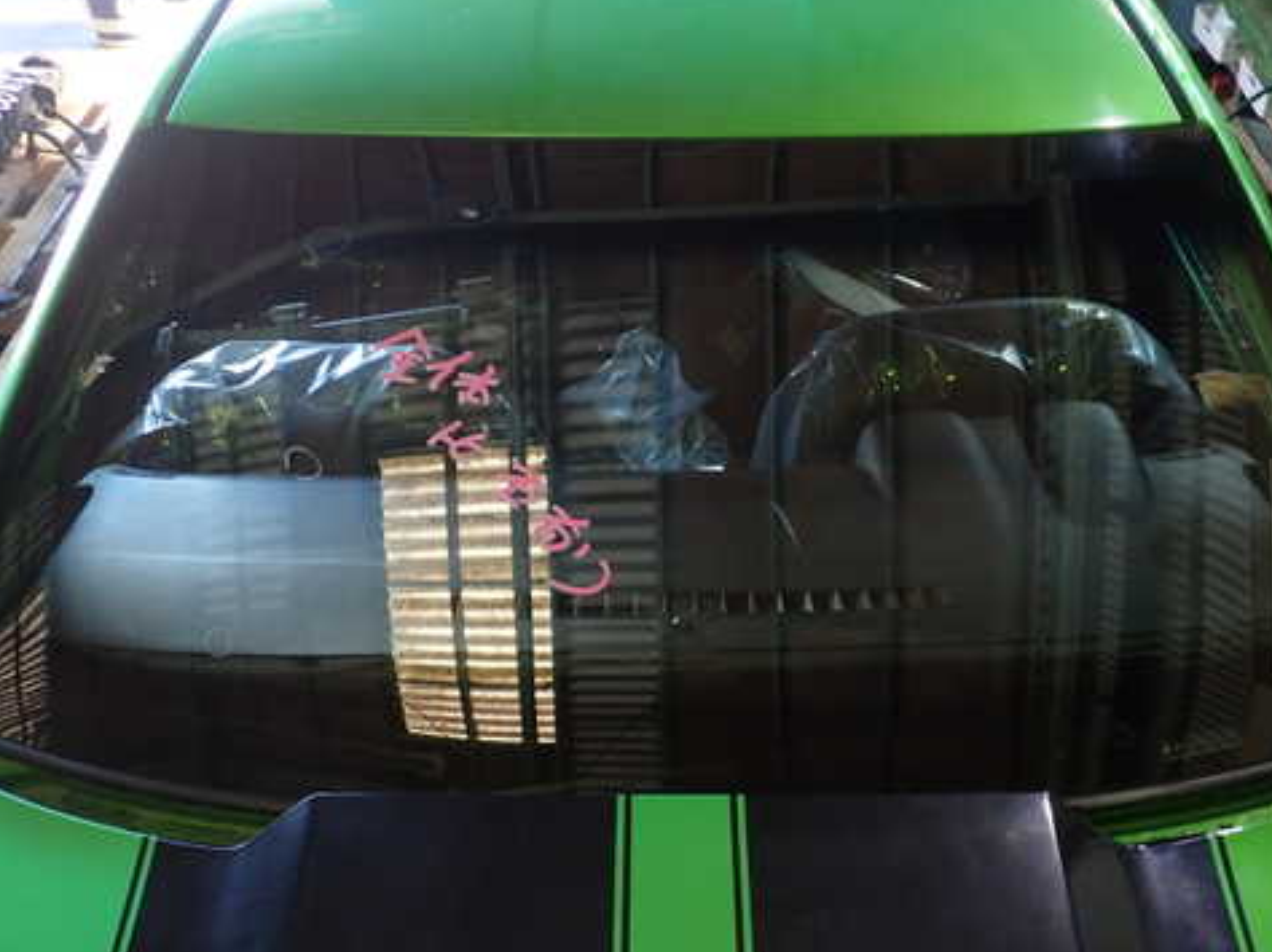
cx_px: 674
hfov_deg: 49.0
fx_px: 1396
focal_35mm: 38
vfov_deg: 37.7
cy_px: 461
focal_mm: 5.4
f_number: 2.3
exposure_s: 1/50
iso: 200
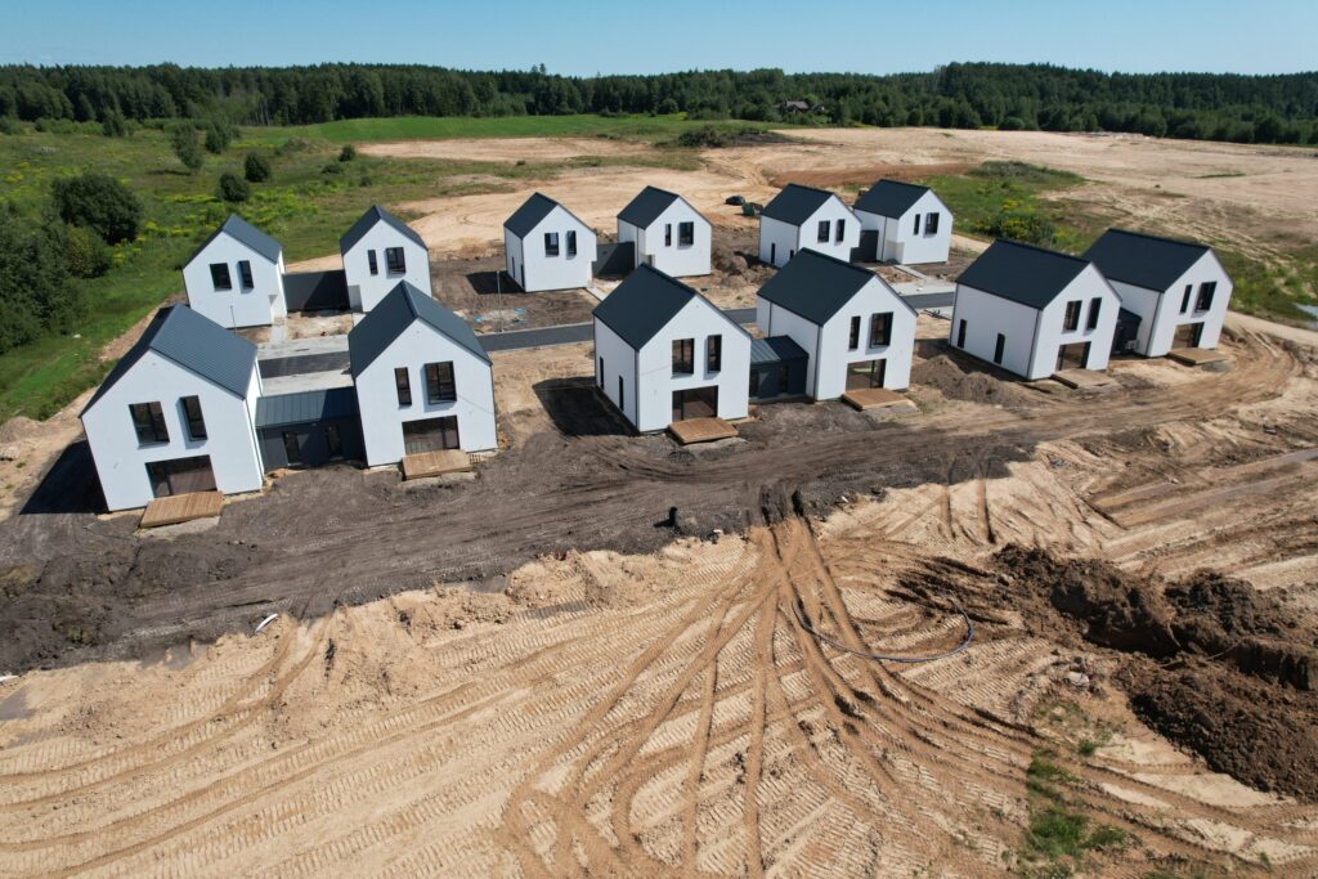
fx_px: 806
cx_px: 659
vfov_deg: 57.2
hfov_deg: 78.6
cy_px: 440
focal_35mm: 22
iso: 100
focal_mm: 8.38
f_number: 2.8
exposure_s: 1/2000
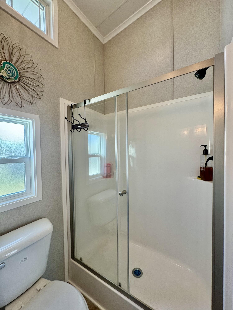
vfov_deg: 102.1
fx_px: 126
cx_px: 116
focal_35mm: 14
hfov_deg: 85.7
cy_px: 155
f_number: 2.2
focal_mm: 2.22
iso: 160
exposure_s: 1/120
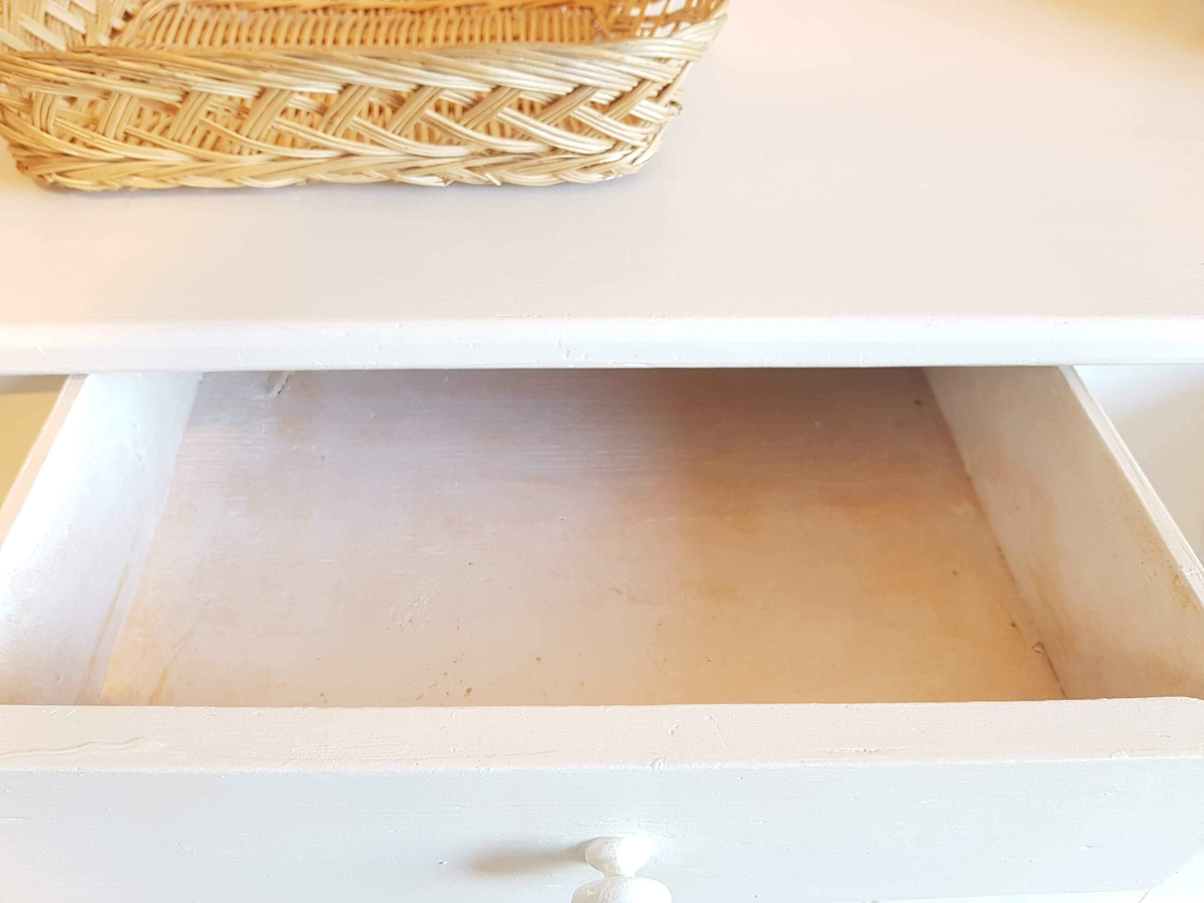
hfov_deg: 67.3
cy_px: 452
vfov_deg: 53.1
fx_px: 904
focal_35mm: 26
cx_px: 602
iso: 160
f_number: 1.7
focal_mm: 4.2
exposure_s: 1/25
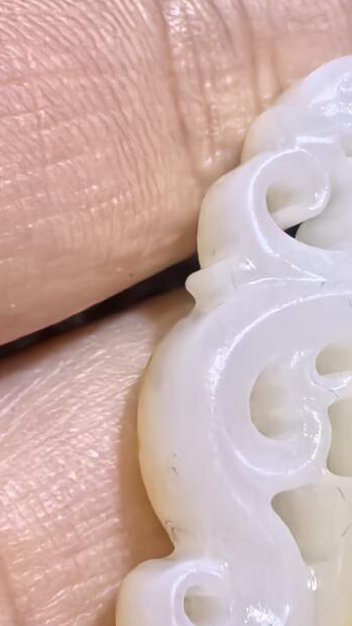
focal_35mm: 86
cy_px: 555
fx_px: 1429
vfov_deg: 24.1
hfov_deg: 13.9
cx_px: 335
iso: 640
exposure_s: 1/333
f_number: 2.2
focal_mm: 1.95
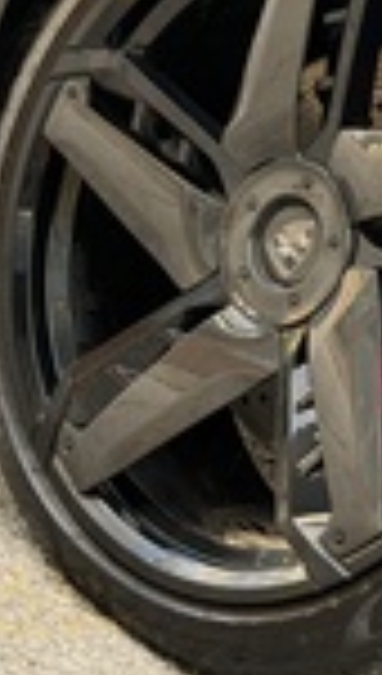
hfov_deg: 8.3
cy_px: 52
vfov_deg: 14.5
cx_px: 422
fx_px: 2614
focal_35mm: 146
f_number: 1.78
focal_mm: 6.76
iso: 200
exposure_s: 1/194
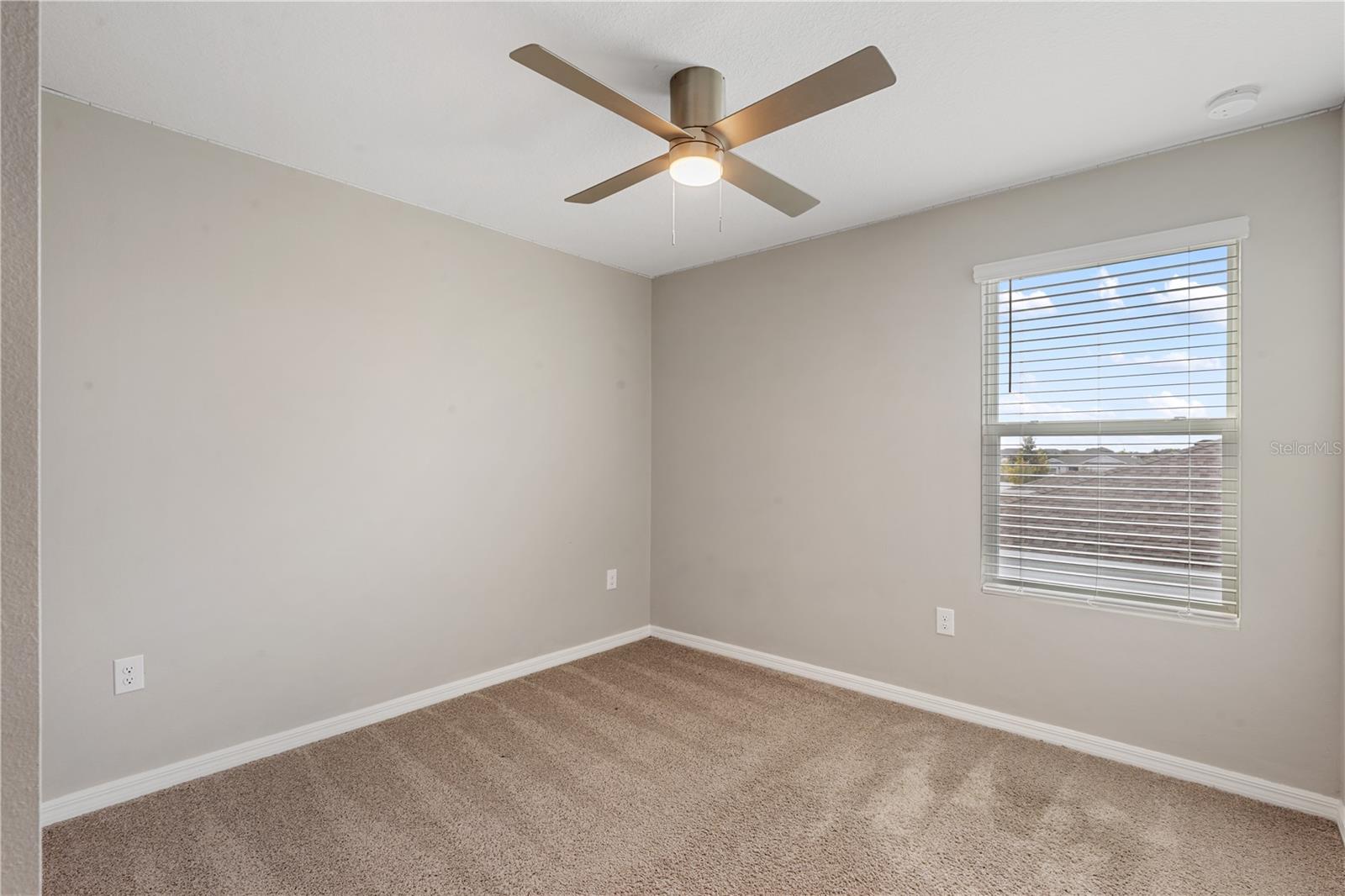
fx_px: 635
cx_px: 672
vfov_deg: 70.4
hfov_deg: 93.3
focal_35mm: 17
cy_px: 448
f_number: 13
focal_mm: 17
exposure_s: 1
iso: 80
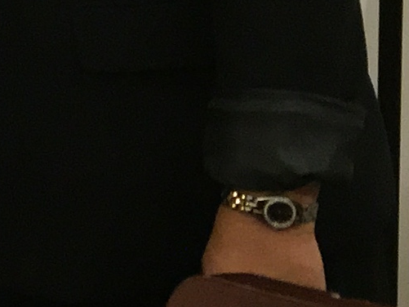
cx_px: -649
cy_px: -374
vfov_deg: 7.4
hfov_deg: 9.1
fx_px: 2234
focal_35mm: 189
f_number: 2.2
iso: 160
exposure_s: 1/30
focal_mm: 4.15
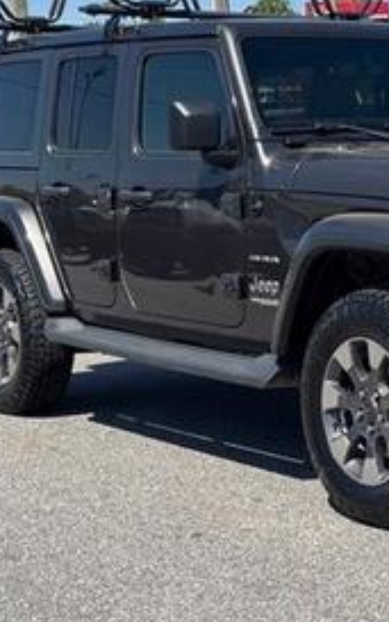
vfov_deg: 22.0
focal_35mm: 94
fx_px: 1592
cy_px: 246
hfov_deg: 13.8
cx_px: 375
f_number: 1.78
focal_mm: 6.76
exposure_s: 1/3610
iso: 64
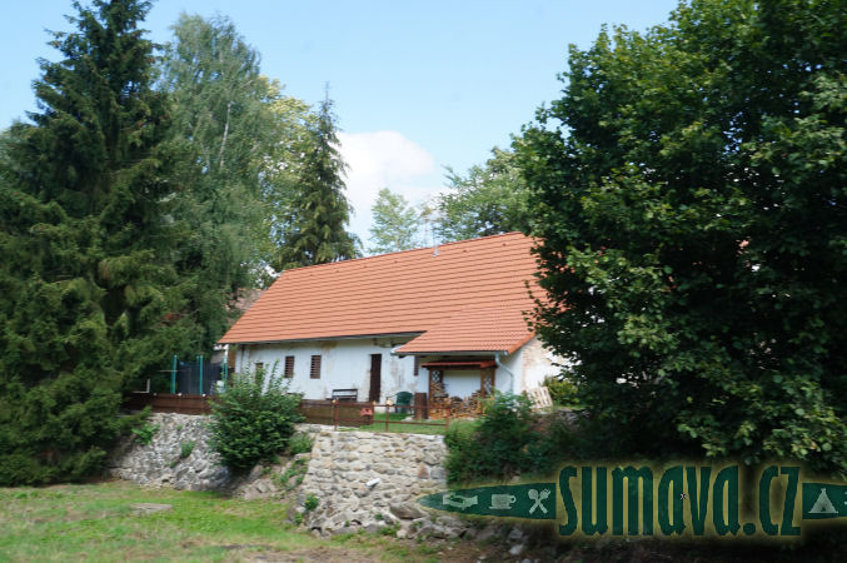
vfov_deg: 36.8
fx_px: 846
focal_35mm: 36
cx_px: 424
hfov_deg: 53.2
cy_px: 282
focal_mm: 24
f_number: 13
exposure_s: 1/160
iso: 500
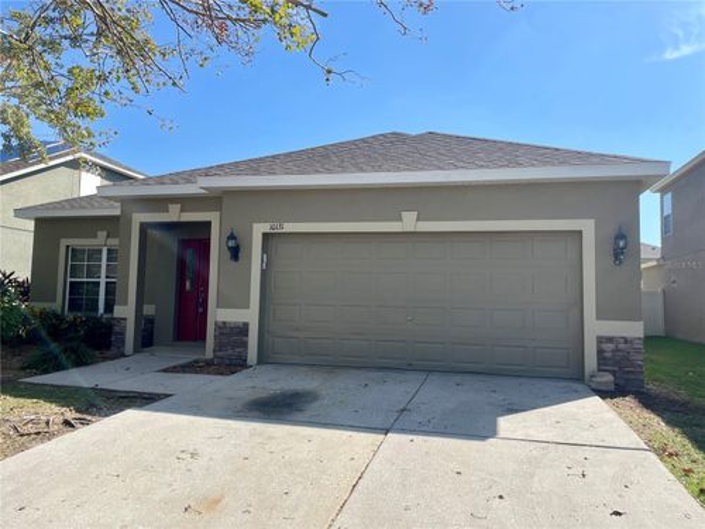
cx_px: 352
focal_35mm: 26
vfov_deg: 53.1
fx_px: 530
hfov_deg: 67.3
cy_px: 264
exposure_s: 1/3300
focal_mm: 4.2
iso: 32
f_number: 1.6
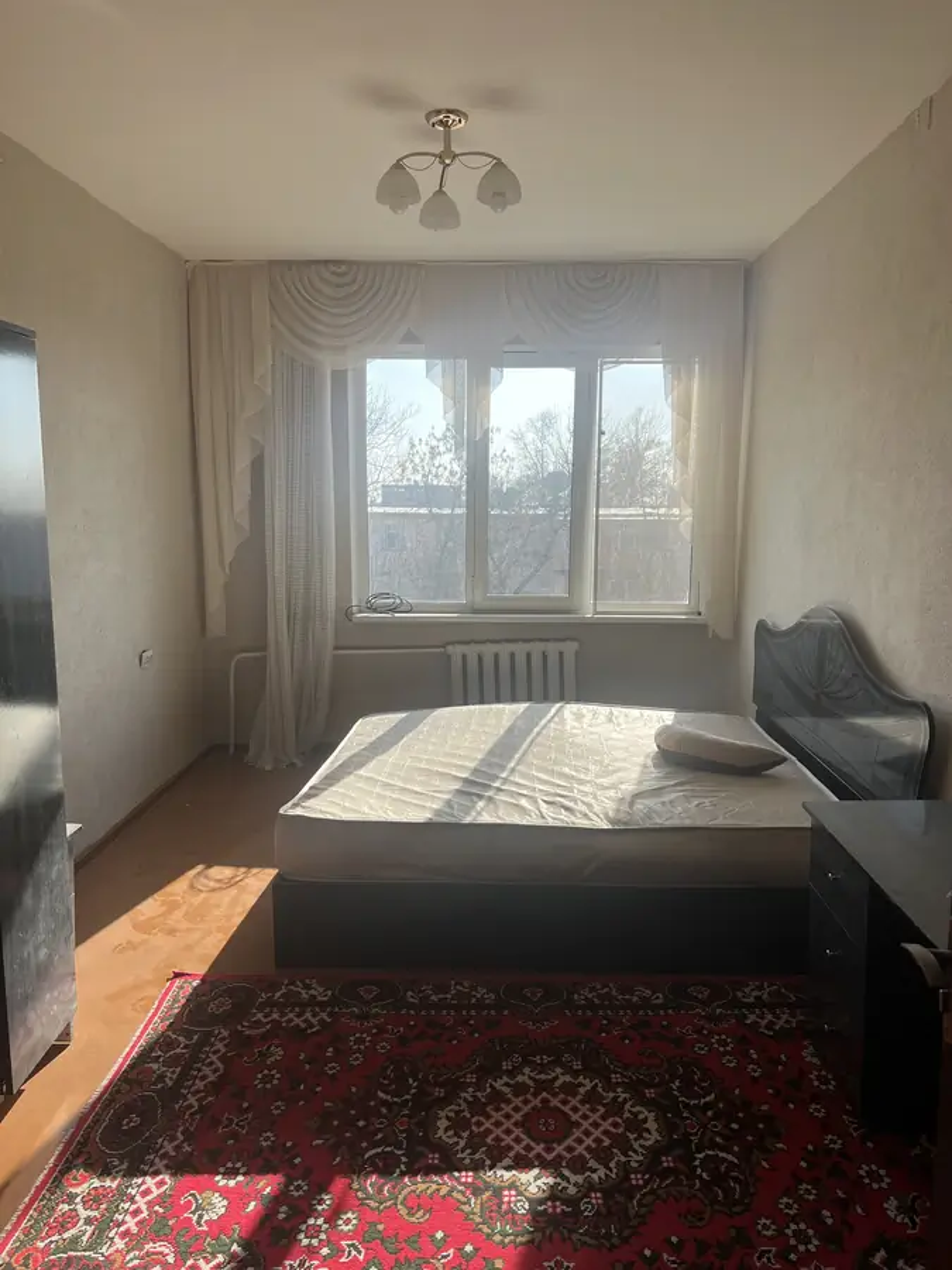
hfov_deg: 53.1
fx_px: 953
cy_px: 635
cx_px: 476
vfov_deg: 67.3
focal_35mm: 26
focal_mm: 5.7
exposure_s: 1/1038
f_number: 1.5
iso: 50
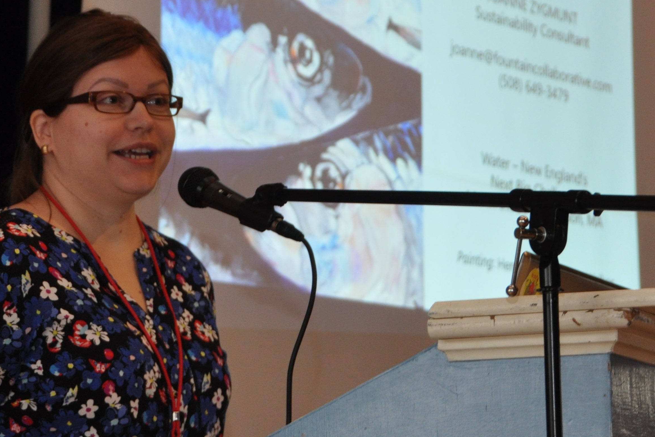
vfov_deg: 9.9
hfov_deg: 14.9
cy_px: 97
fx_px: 2511
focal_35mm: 138
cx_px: 376
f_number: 5
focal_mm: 50
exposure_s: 1/60
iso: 800
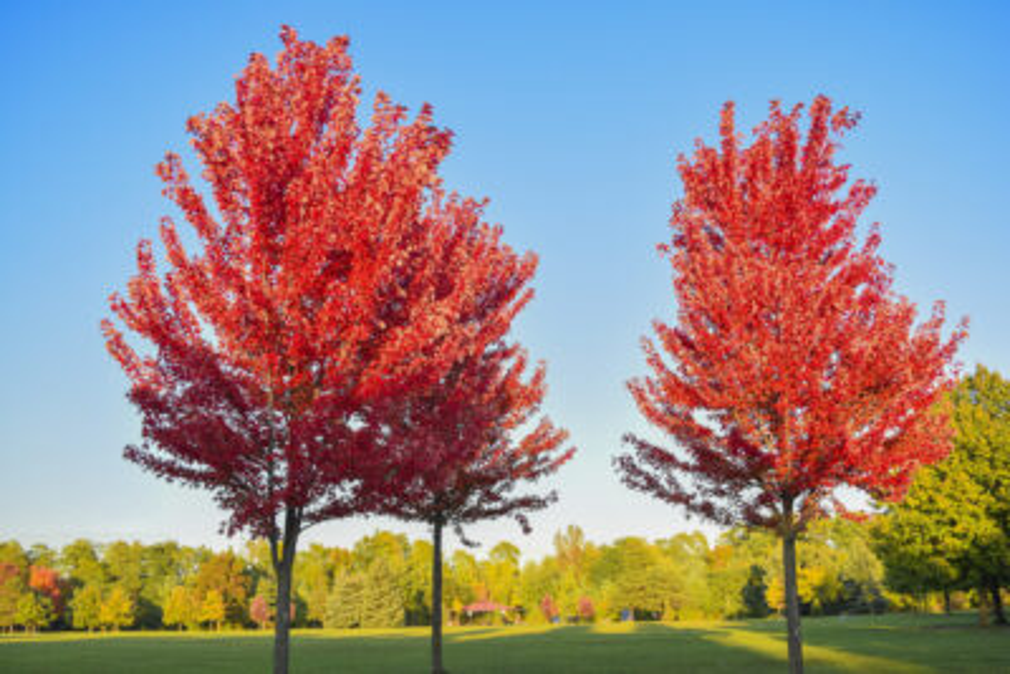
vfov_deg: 36.9
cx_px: 505
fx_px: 1010
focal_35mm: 36
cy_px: 337
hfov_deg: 53.1
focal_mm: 24
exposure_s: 1/200
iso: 200
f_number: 5.6
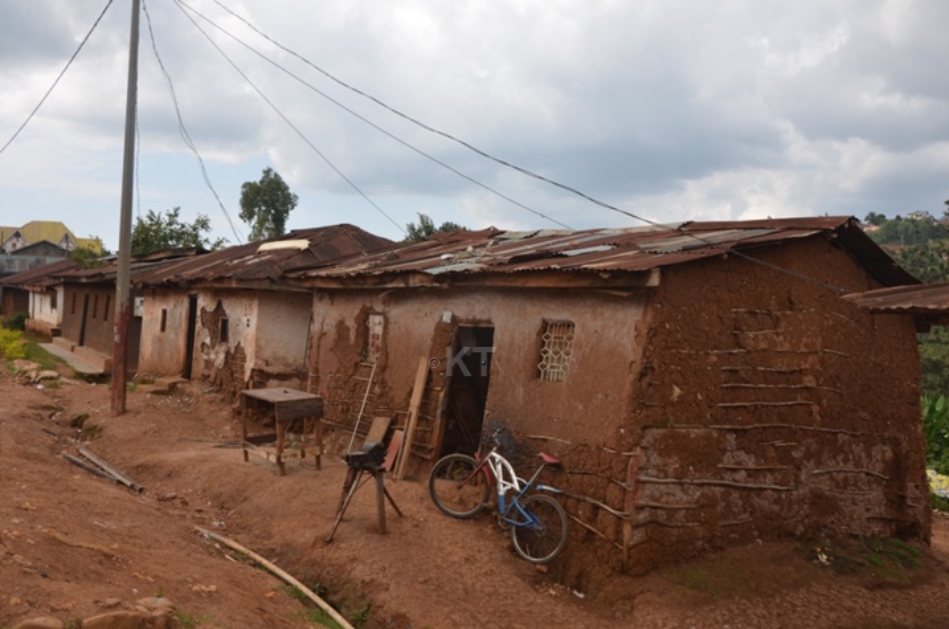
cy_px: 314
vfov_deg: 36.7
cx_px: 474
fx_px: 947
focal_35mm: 36
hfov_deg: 53.2
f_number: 6.3
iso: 100
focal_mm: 24
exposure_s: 1/250
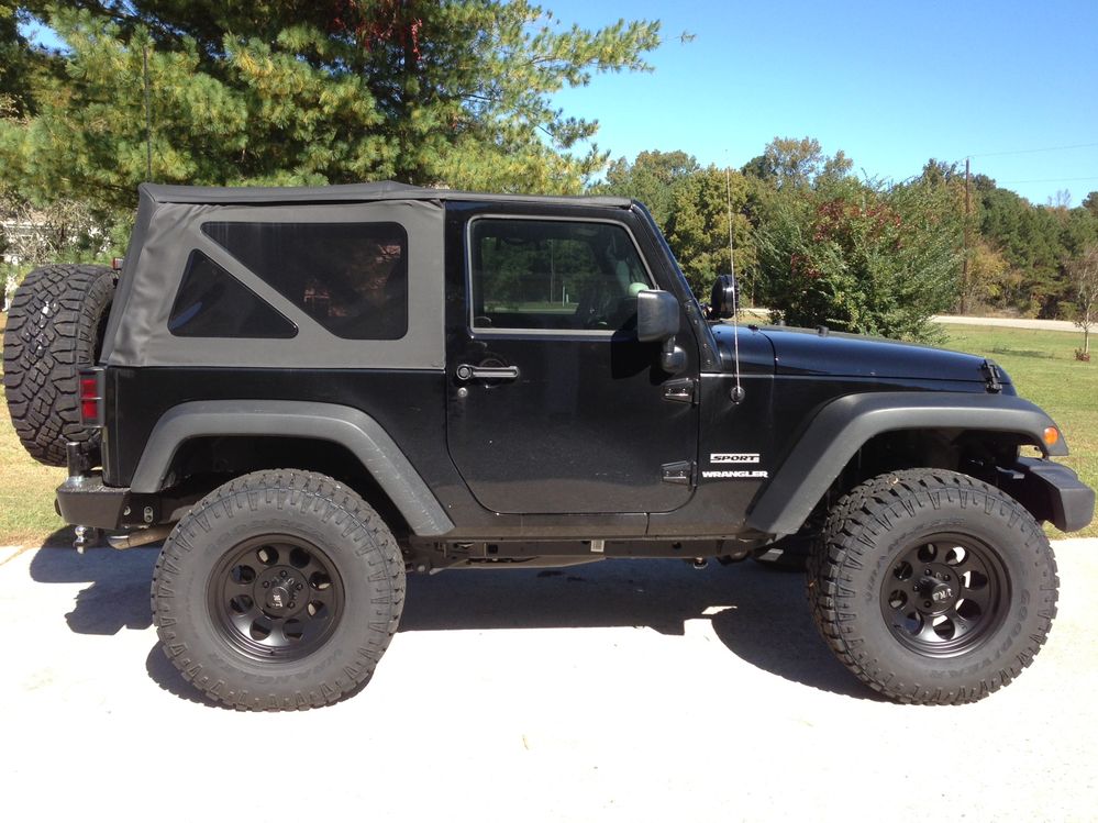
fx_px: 1047
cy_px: 412
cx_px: 549
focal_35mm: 33
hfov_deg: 55.4
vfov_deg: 42.9
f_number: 2.4
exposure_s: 1/653
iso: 50
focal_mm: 4.13
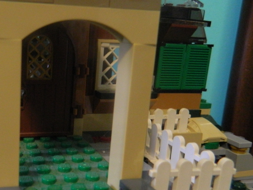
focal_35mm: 41
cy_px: 101
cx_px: 46
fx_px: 300
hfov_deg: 43.3
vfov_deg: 35.1
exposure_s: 1/15
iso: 400
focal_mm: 4.5
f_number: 3.1
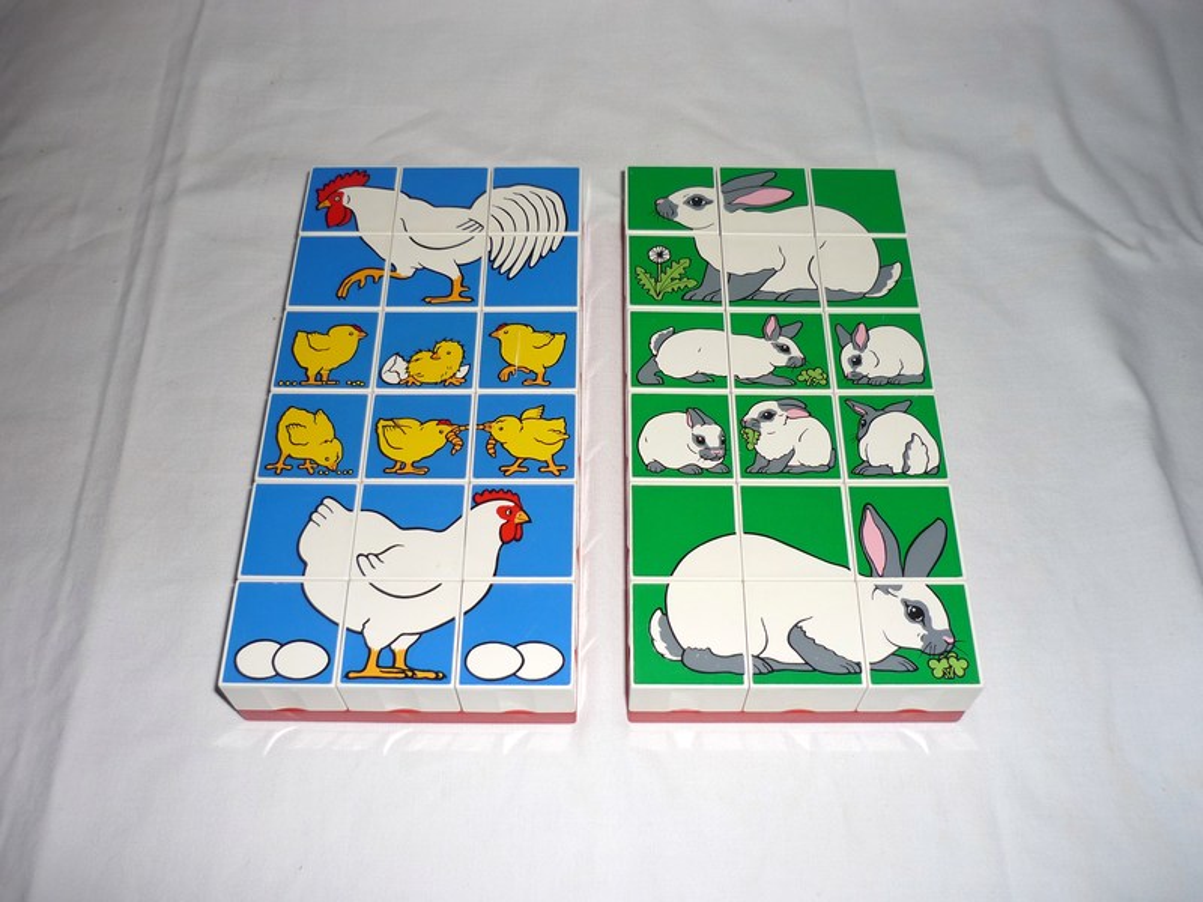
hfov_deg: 55.4
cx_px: 602
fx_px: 1147
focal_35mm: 33
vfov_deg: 42.9
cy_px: 451
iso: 100
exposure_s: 1/30
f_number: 2.8
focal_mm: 5.5
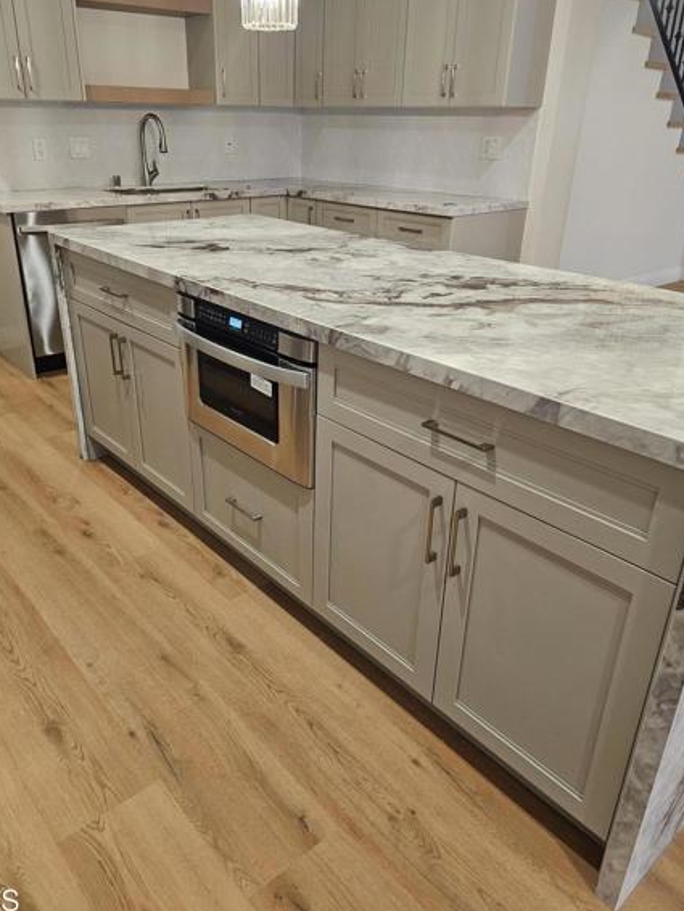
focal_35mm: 26
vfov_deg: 67.2
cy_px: 433
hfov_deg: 53.0
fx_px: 684
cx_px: 303
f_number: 1.7
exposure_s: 1/120
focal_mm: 6.3
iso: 320
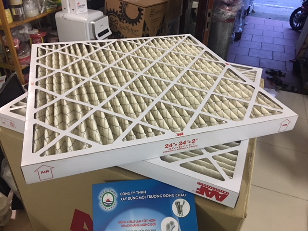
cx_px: 154
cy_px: 116
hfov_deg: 61.7
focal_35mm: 29
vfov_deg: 48.2
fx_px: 258
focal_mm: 4.15
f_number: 2.2
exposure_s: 1/8
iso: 100
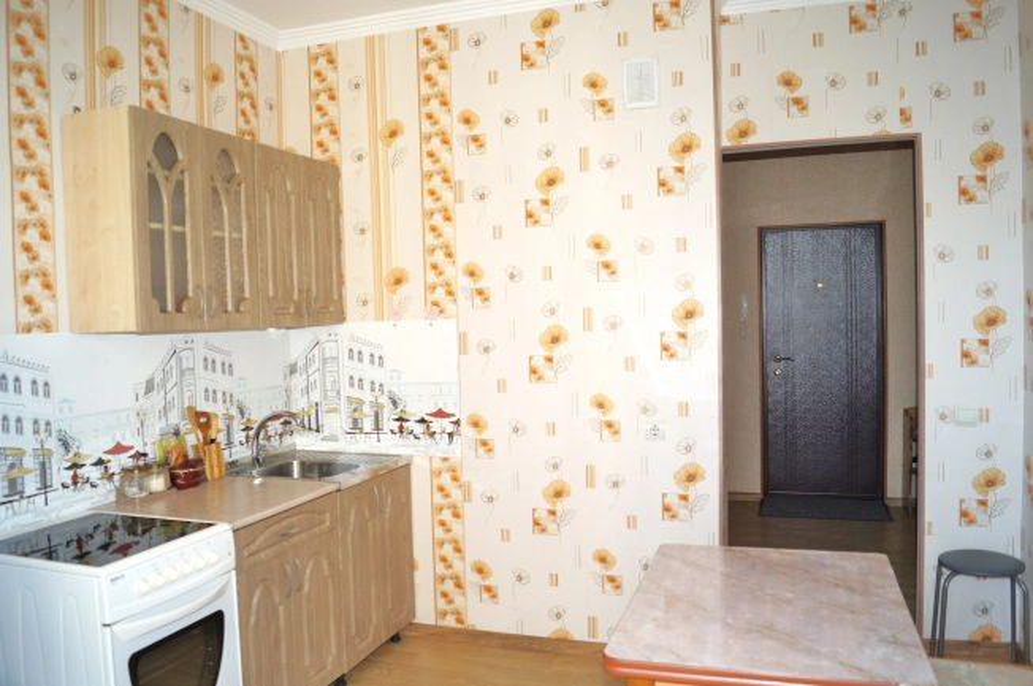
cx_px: 516
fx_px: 774
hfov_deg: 67.4
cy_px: 343
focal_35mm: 27
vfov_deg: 47.8
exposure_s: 1/160
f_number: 4
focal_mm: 18
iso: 200
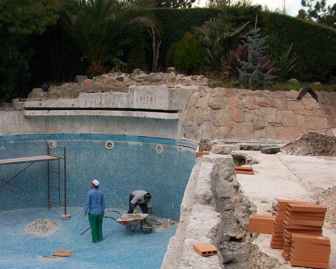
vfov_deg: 25.4
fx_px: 587
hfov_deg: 31.9
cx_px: 134
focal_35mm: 59
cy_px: 216
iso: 64
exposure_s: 1/125
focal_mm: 5.7
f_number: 2.8
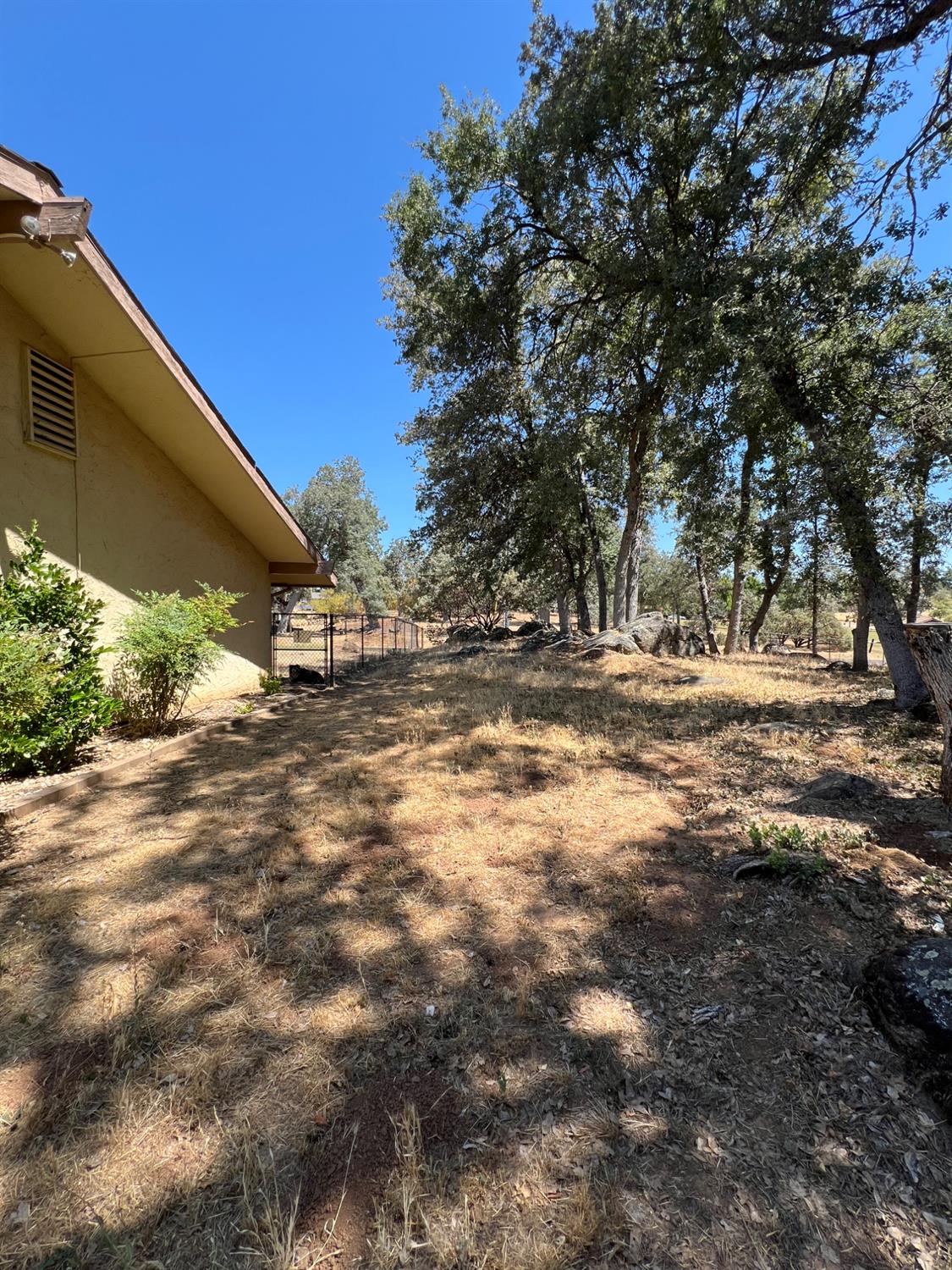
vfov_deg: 106.2
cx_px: 476
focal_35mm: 13
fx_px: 477
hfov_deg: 89.9
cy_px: 635
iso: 32
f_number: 1.8
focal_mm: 1.57
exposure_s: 1/630
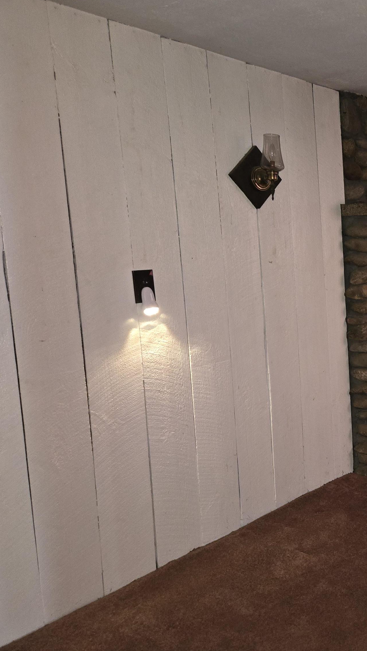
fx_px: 588
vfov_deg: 58.0
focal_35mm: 34
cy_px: 323
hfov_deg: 30.3
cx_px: 423
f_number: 1.8
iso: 1000
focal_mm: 5.4
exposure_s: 1/12
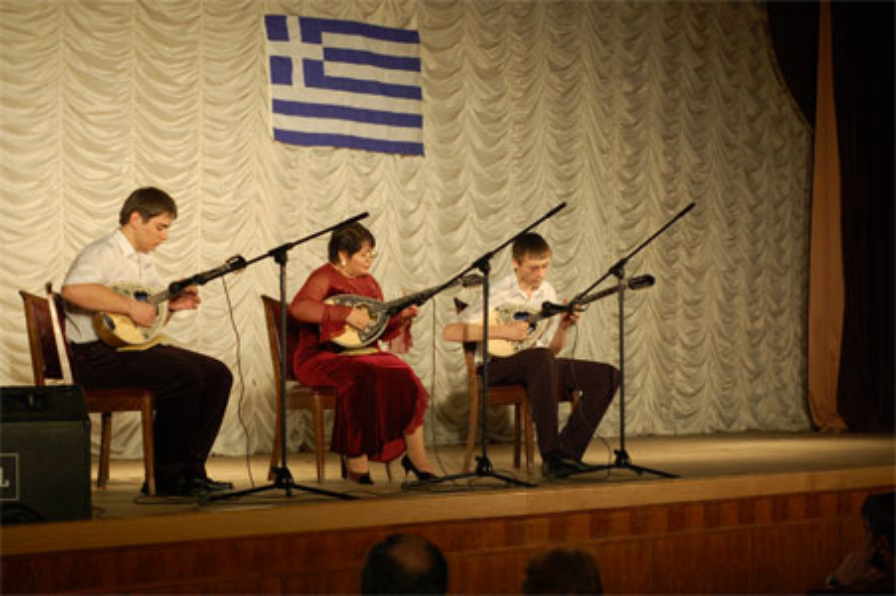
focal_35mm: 75
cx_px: 448
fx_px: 1865
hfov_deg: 27.0
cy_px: 298
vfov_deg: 18.2
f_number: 5
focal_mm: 50
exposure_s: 1/100
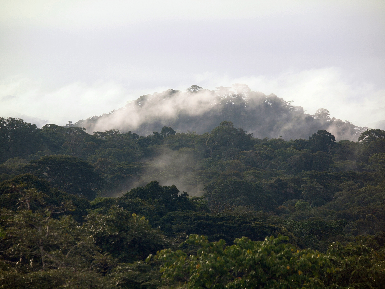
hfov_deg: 7.2
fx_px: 3047
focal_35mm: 274
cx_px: 192
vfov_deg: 5.4
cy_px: 144
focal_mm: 137
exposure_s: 1/640
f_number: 5
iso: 200
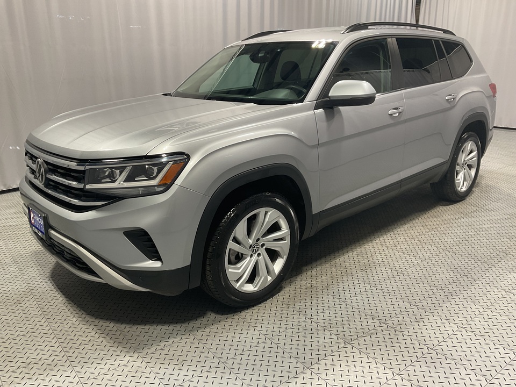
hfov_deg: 61.7
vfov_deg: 48.2
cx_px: 258
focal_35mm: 29
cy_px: 194
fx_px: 432
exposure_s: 1/50
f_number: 1.8
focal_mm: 3
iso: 50
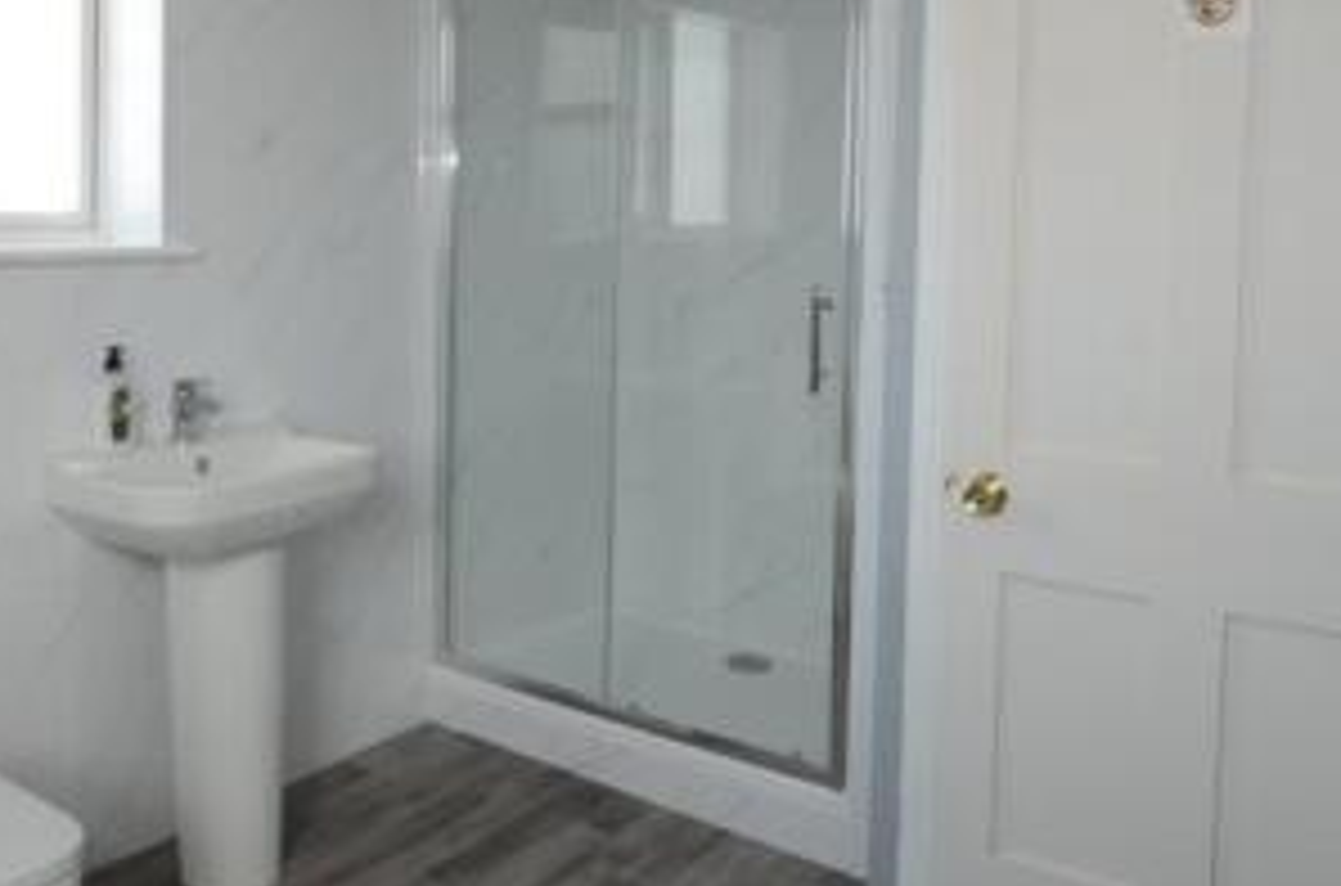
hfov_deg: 57.2
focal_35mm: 33
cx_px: 585
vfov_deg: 39.0
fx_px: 1226
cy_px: 252
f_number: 5.6
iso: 100
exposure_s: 1/30
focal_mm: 10
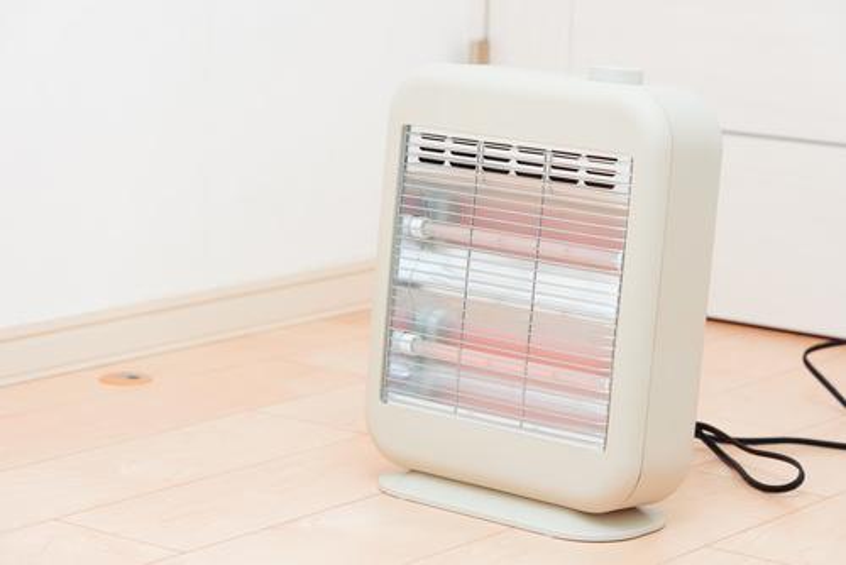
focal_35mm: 116
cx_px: 423
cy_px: 282
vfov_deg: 11.8
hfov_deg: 17.6
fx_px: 2727
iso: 200
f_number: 6.3
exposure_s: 1/60
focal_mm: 116
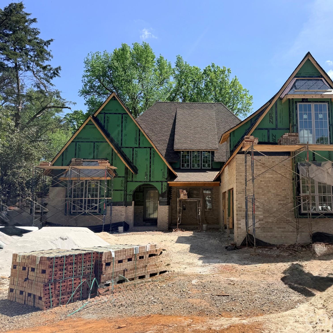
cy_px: 166
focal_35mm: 29
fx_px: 316
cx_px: 211
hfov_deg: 54.9
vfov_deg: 55.6
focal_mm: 6.76
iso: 80
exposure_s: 1/4167
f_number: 1.78
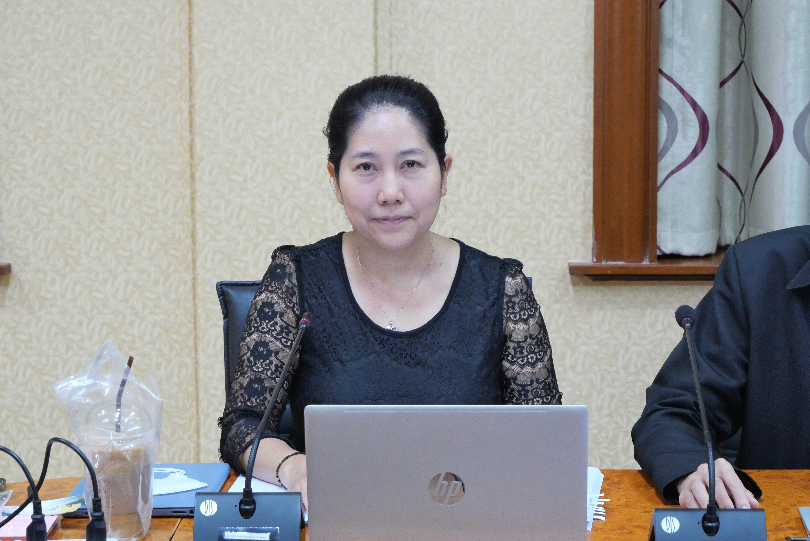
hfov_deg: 21.0
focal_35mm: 97
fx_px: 2184
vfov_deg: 14.1
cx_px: 405
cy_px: 270
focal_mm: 47
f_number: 5.6
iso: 3200
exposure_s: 1/30
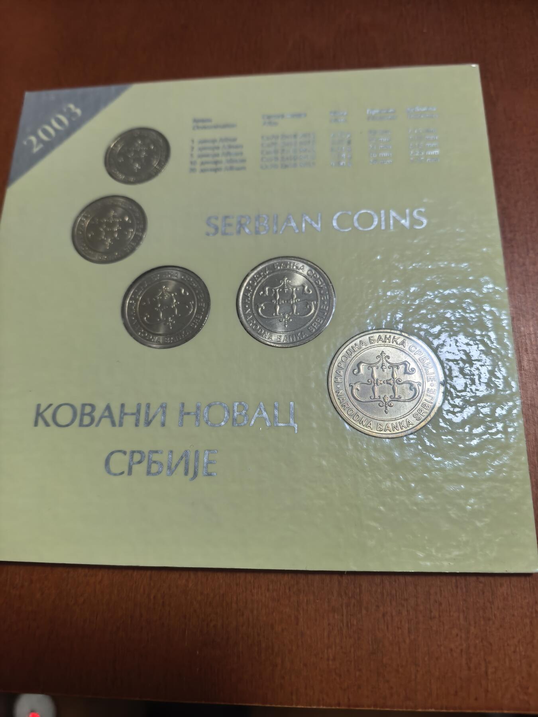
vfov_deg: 71.6
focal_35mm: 24
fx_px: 497
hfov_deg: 56.8
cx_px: 269
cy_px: 358
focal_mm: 5.75
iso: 200
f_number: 2
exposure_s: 1/100
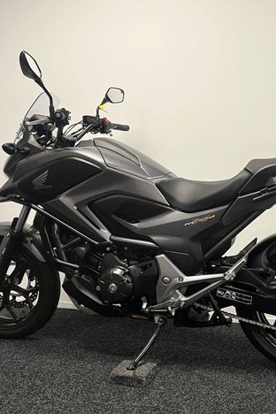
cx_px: 189
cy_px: 204
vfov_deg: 51.9
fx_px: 425
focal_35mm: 37
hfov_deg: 35.5
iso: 80
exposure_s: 1/50
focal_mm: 5.1
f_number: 1.6
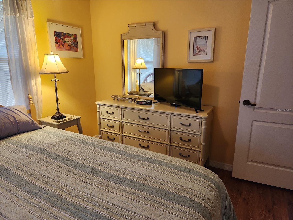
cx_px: 146
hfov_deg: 73.9
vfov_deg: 58.9
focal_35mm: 23
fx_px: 195
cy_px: 110
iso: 500
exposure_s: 1/120
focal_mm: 5.4
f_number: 1.8
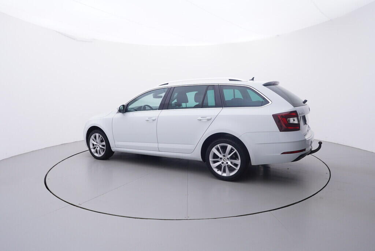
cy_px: 126
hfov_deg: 77.3
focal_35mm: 22
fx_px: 234
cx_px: 188
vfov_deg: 56.2
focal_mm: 15
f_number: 5
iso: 200
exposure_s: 1/80
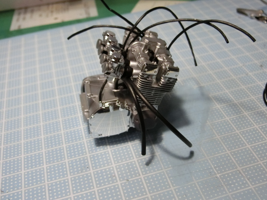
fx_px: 347
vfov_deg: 32.2
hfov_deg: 42.1
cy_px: 100
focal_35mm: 45
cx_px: 134
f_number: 4.4
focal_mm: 8
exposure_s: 1/200
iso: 800
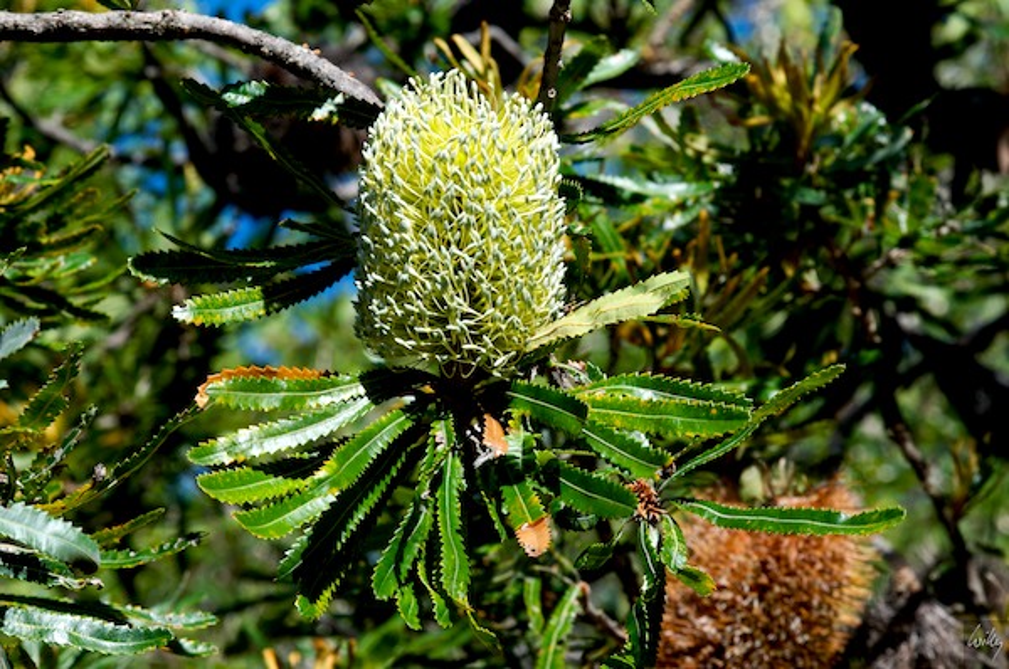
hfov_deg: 7.6
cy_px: 334
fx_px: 7555
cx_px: 504
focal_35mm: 270
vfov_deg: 5.1
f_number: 16
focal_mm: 180
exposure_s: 1/160
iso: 320
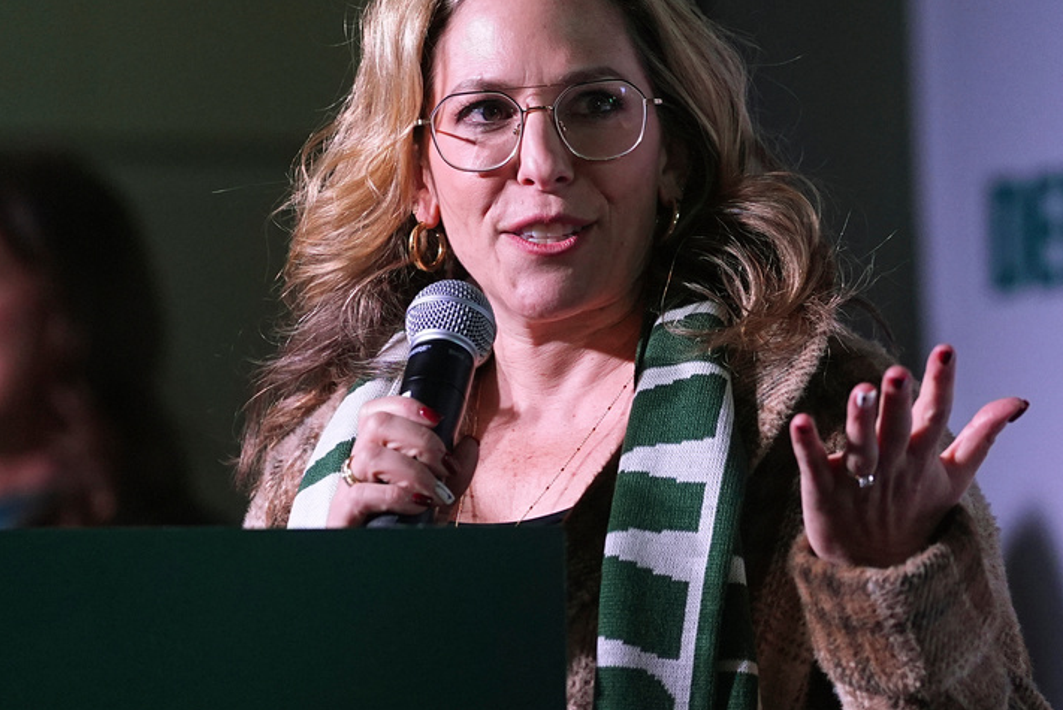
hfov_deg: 5.3
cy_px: 367
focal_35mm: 389
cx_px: 535
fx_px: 11493
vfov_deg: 3.5
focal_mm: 180
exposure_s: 1/800
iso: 2500
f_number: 2.8
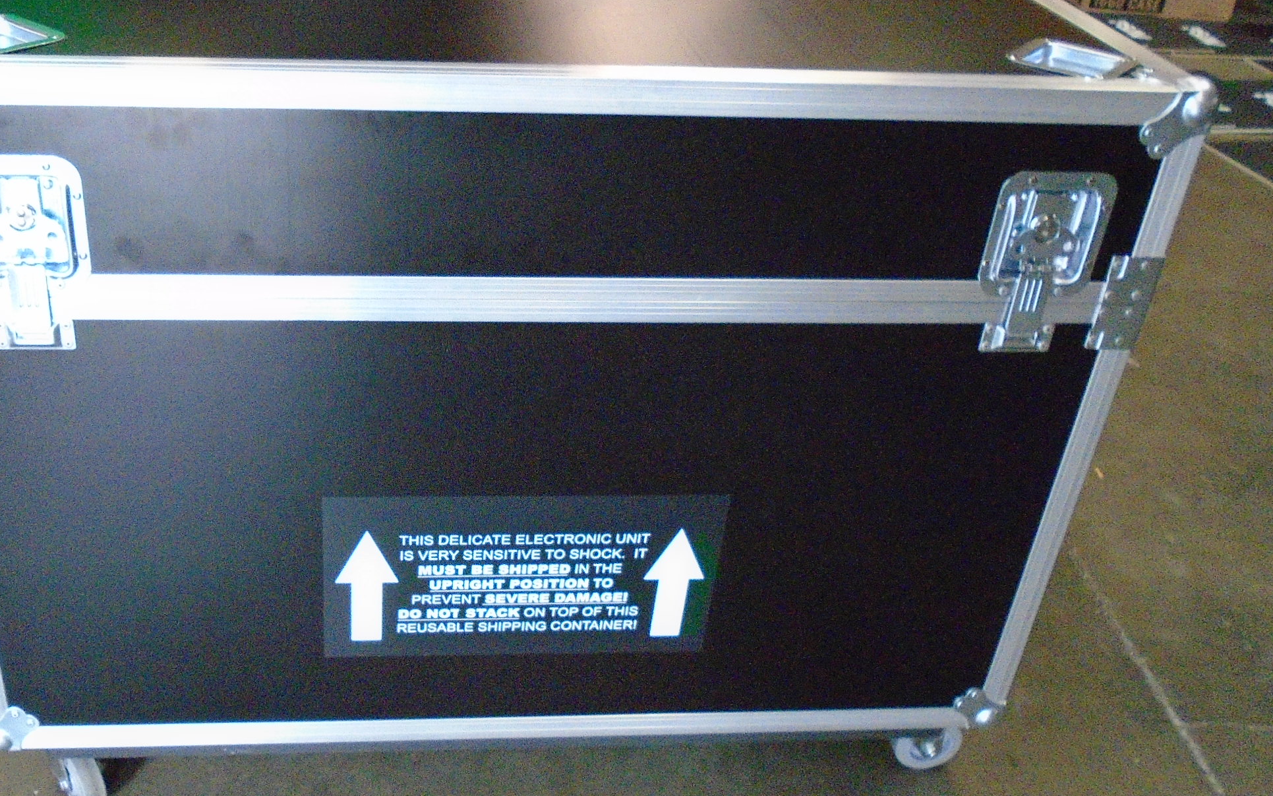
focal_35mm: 37
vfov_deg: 34.4
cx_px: 469
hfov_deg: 52.1
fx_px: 1284
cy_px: 392
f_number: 3.2
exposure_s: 1/125
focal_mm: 4.6
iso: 800
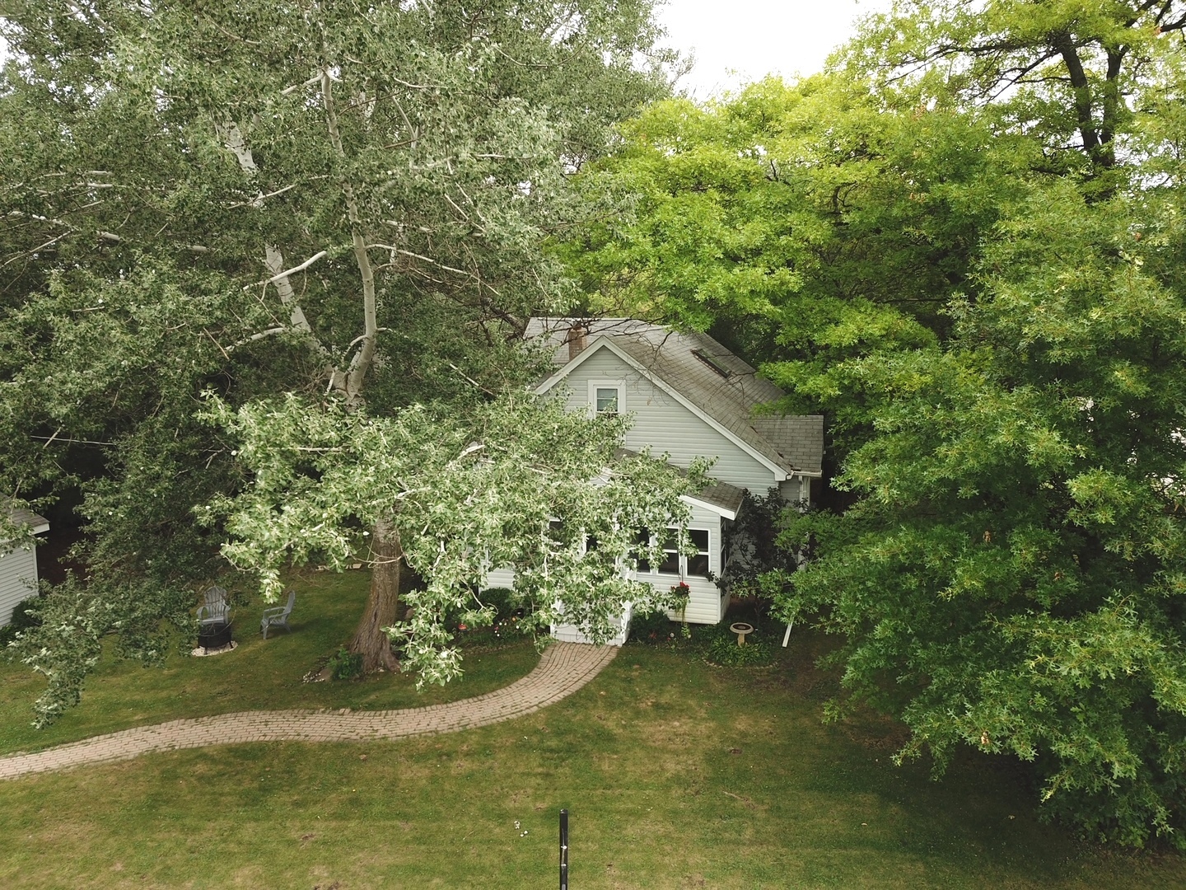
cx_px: 593
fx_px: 891
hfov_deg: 67.3
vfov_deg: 53.1
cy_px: 445
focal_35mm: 26
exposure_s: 1/221
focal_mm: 4.73
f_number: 2.2
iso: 100
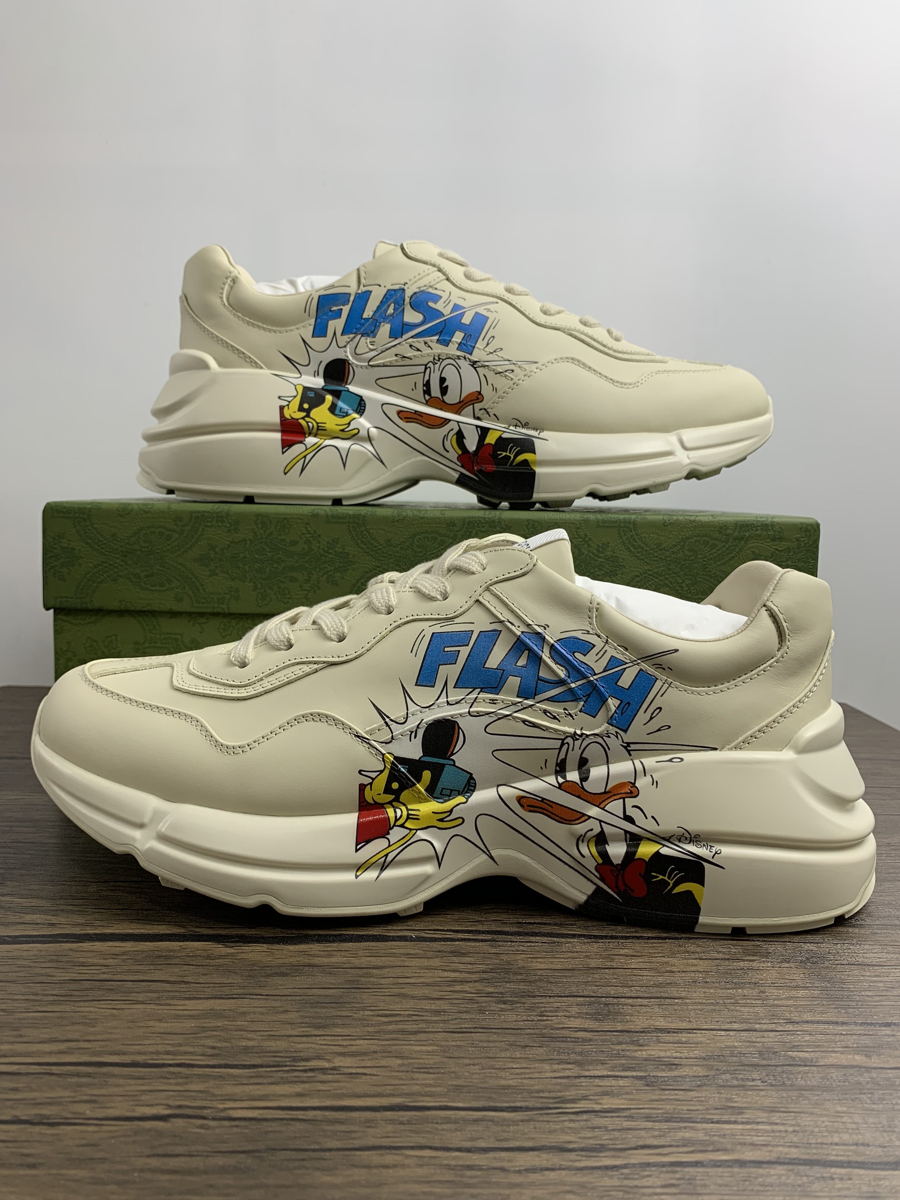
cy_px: 600
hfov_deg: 53.1
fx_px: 901
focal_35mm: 26
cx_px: 450
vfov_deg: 67.3
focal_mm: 4.25
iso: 40
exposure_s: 1/121
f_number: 1.8
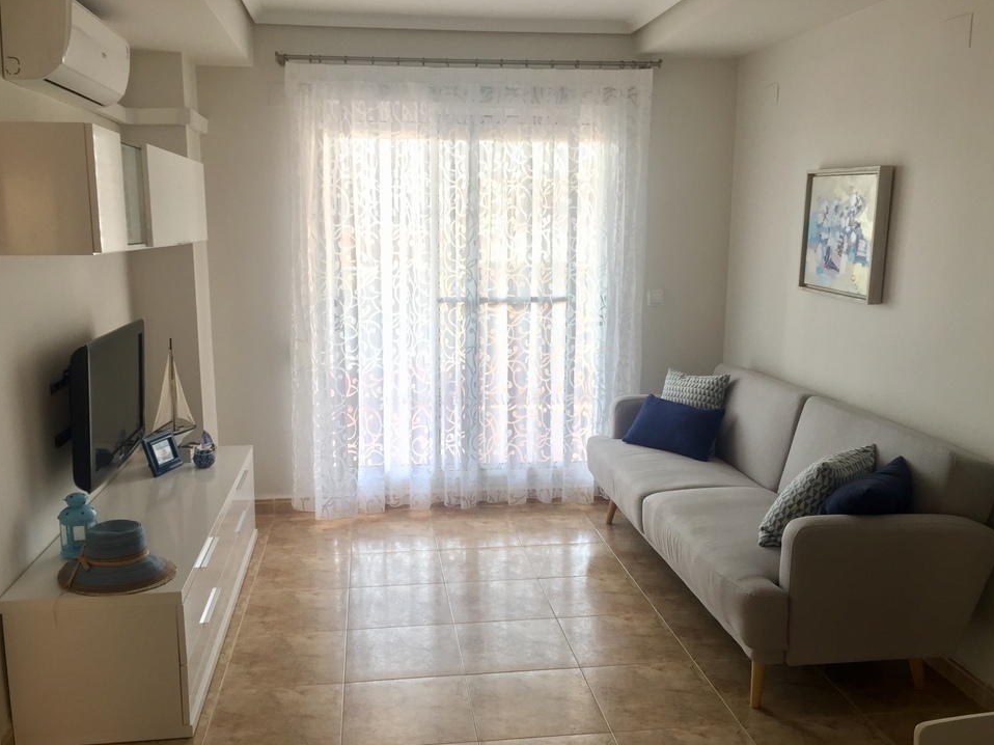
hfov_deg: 58.4
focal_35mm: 31
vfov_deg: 45.4
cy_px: 388
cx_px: 482
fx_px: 890
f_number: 2.2
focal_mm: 4.15
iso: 40
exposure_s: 1/33
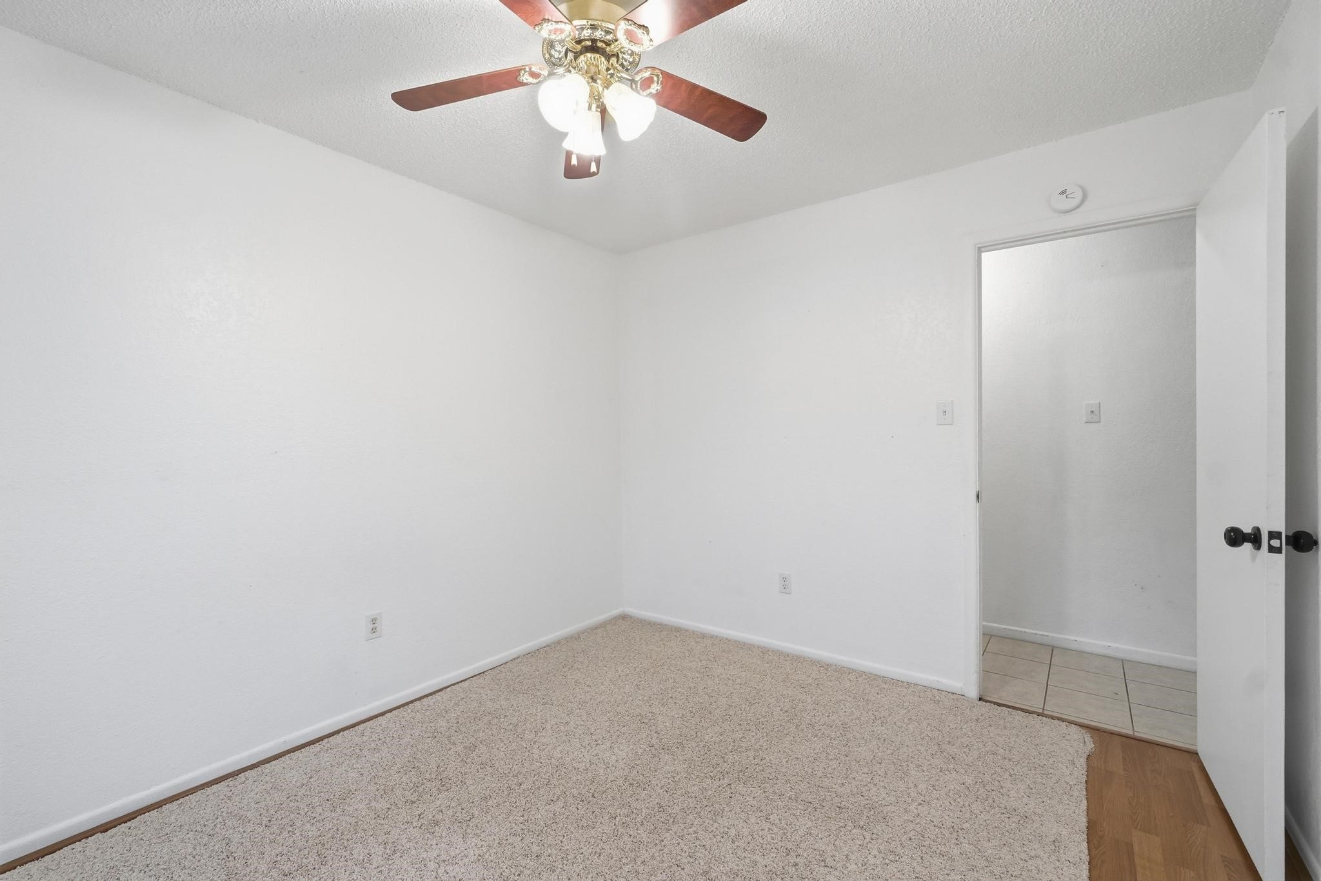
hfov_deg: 100.4
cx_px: 660
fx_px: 550
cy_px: 440
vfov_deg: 77.3
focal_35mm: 15
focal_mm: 10
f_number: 8
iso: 640
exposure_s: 1/500
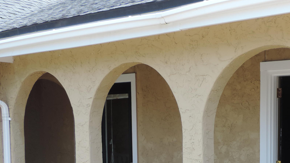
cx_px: 253
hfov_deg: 29.9
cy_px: 183
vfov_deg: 17.1
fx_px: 523
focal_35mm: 68
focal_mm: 5.8
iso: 80
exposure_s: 1/200
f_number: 3.2
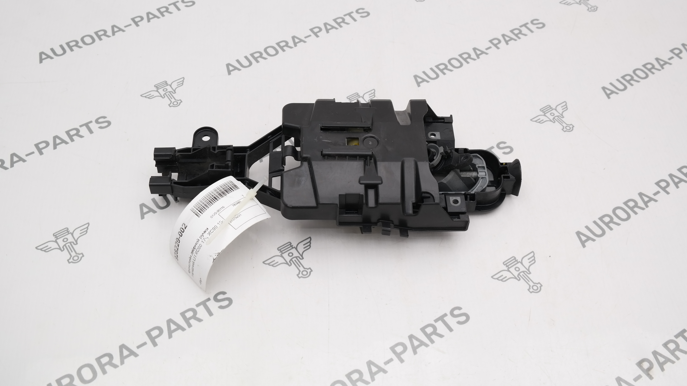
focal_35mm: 47
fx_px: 856
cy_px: 162
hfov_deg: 43.7
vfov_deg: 25.4
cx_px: 349
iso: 200
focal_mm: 29
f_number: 8
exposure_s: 1/60
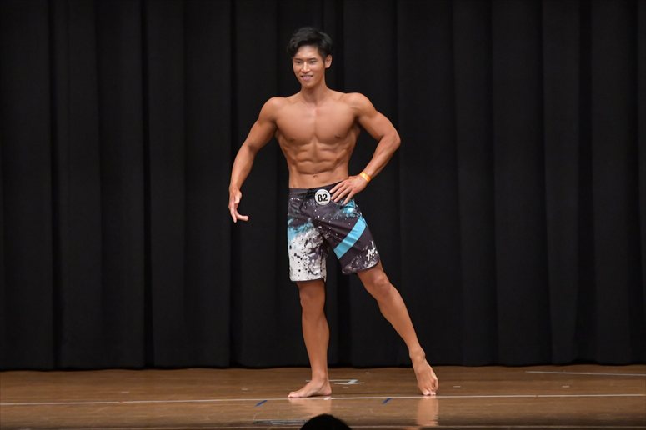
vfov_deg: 6.1
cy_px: 215
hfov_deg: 9.2
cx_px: 323
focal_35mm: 225
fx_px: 4036
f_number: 5.6
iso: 6400
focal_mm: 150
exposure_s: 1/400
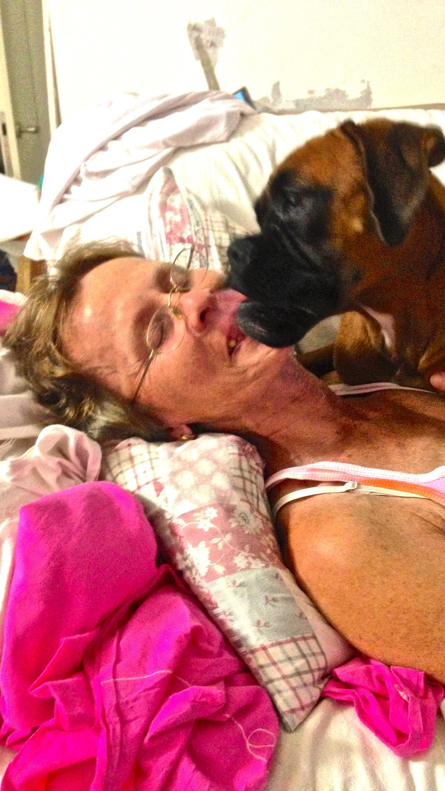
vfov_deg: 55.3
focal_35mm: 36
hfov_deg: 32.6
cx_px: 287
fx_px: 755
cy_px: 395
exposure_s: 1/17
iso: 400
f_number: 2.4
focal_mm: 4.12
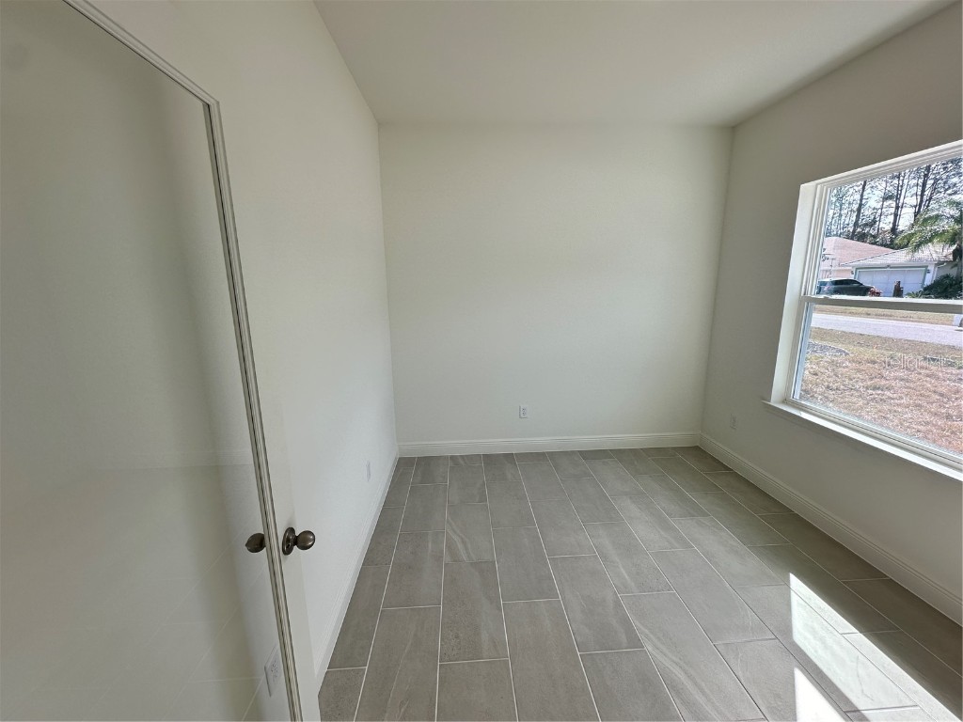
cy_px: 361
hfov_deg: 102.1
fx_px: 389
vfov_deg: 85.7
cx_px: 482
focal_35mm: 14
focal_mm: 2.22
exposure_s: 1/330
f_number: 2.2
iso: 40
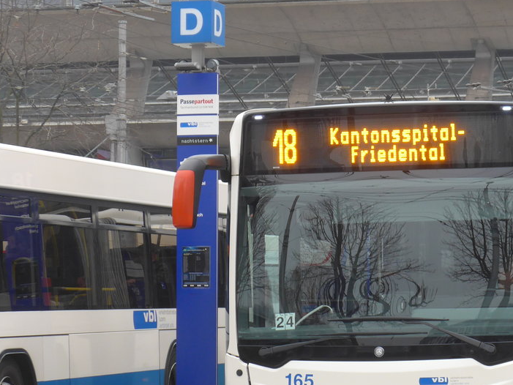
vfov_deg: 9.6
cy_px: 197
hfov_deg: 12.7
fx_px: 2283
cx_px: 432
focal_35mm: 154
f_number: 4.6
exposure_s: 1/80
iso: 160
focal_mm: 18
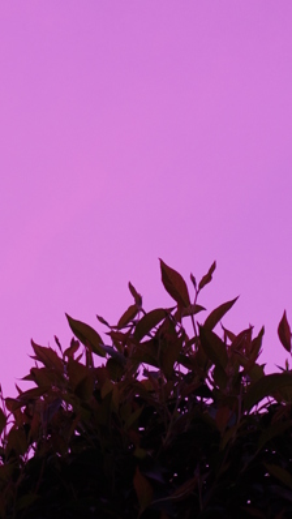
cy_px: 146
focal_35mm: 140
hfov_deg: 8.6
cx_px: 26
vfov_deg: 15.3
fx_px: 1926
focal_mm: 35
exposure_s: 1/45
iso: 400
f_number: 2.4
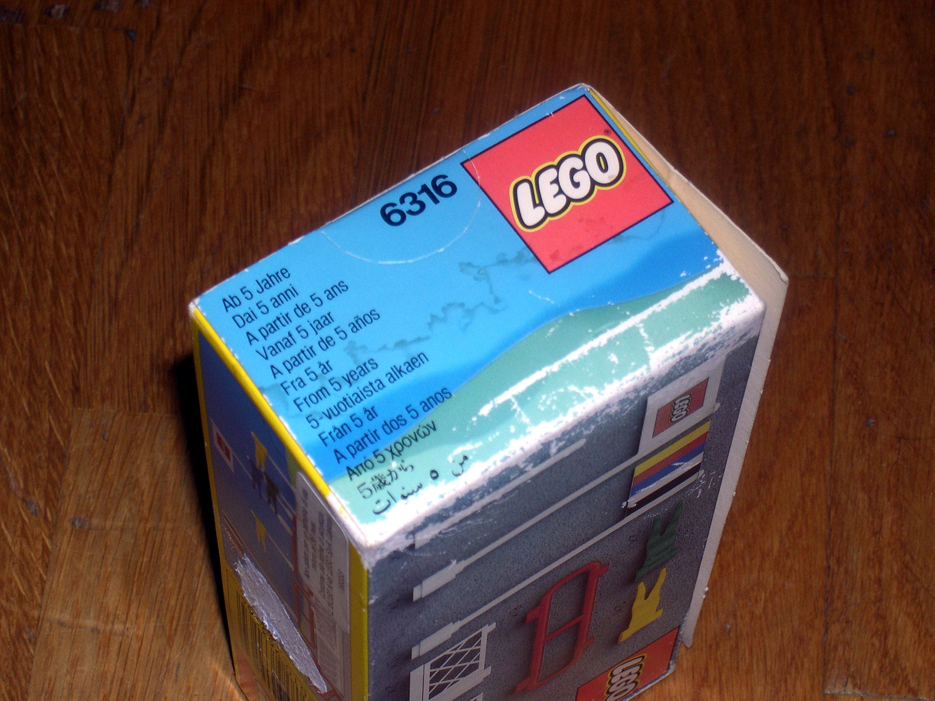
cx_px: 468
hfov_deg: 17.3
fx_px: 3079
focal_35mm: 114
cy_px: 350
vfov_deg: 13.0
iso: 100
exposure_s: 1/60
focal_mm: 24
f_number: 13.4
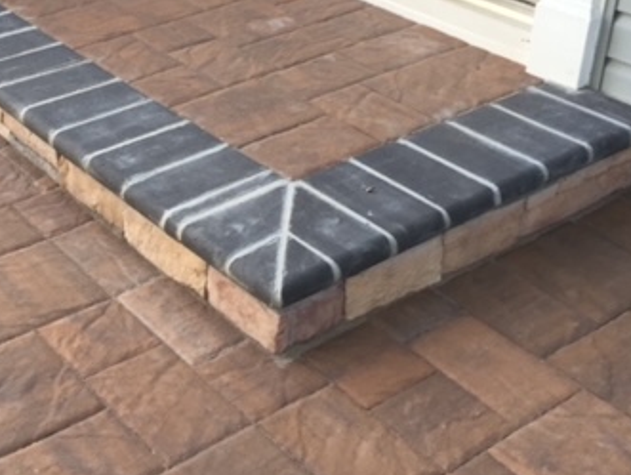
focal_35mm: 56
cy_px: 149
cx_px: 183
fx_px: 1022
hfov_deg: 33.8
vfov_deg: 26.0
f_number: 2.2
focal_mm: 4.15
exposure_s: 1/120
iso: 40
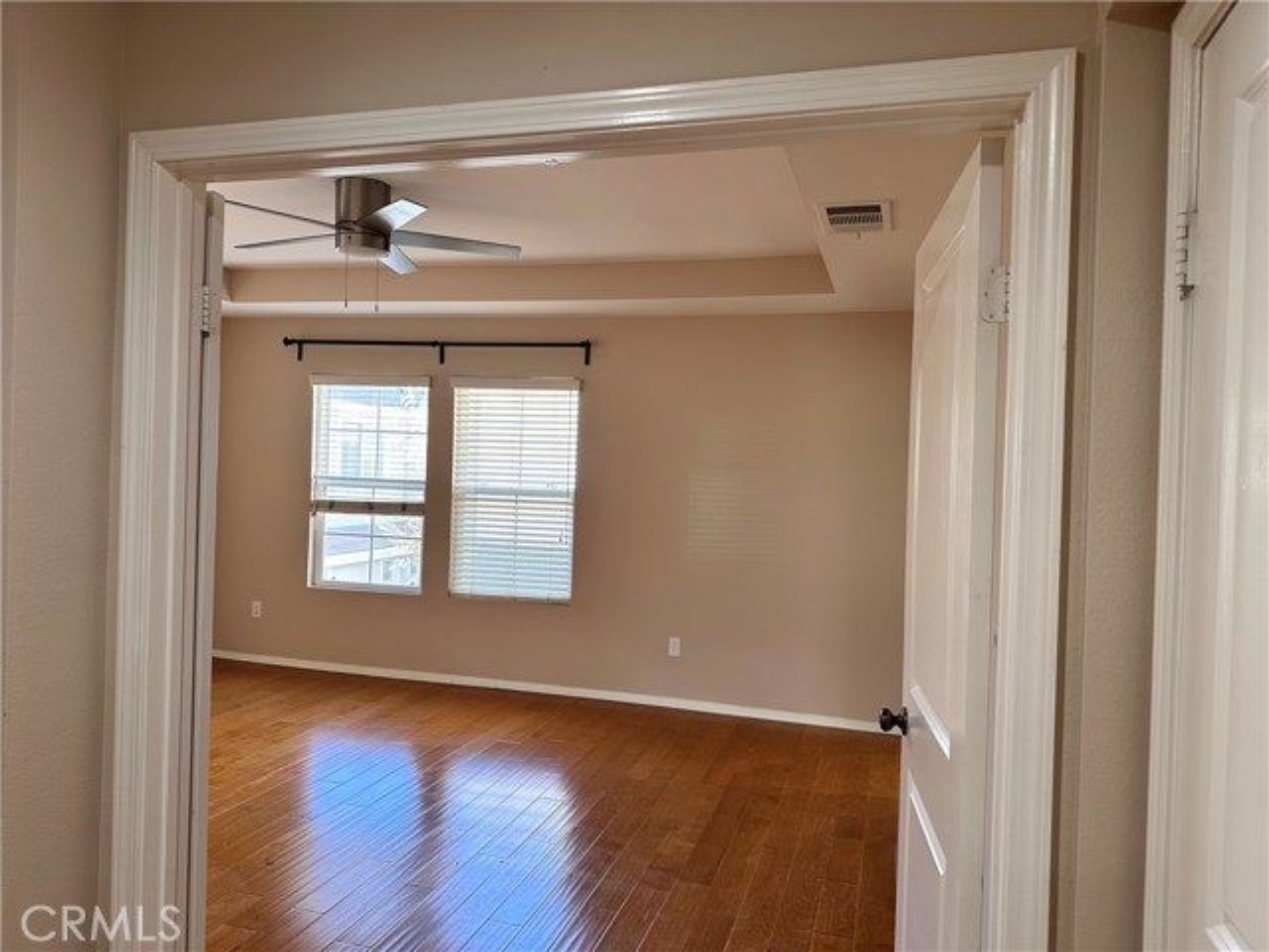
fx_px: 880
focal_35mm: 24
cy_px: 476
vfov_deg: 56.8
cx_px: 634
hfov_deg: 71.6
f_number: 1.78
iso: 125
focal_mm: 6.86
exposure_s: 1/60
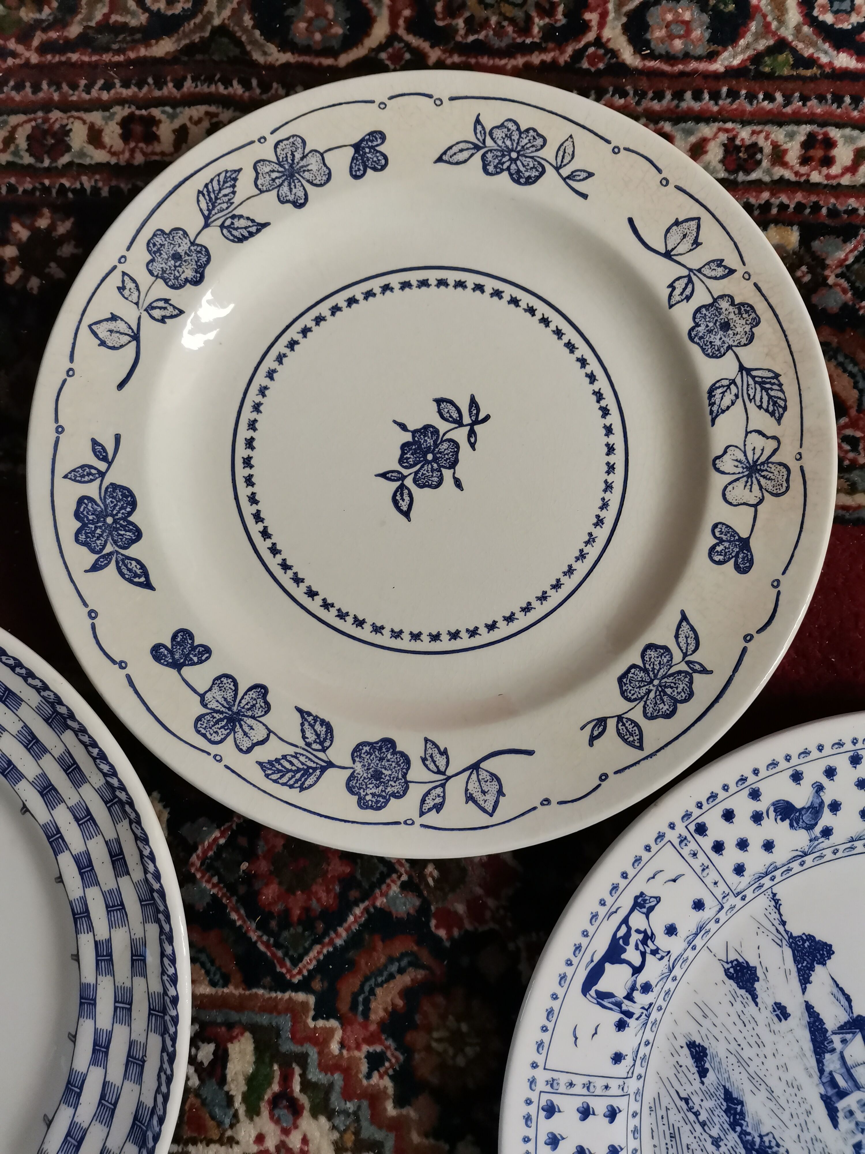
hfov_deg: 53.1
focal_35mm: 26
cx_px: 432
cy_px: 577
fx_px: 866
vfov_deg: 67.3
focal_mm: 4.75
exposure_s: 1/100
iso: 250
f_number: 1.8
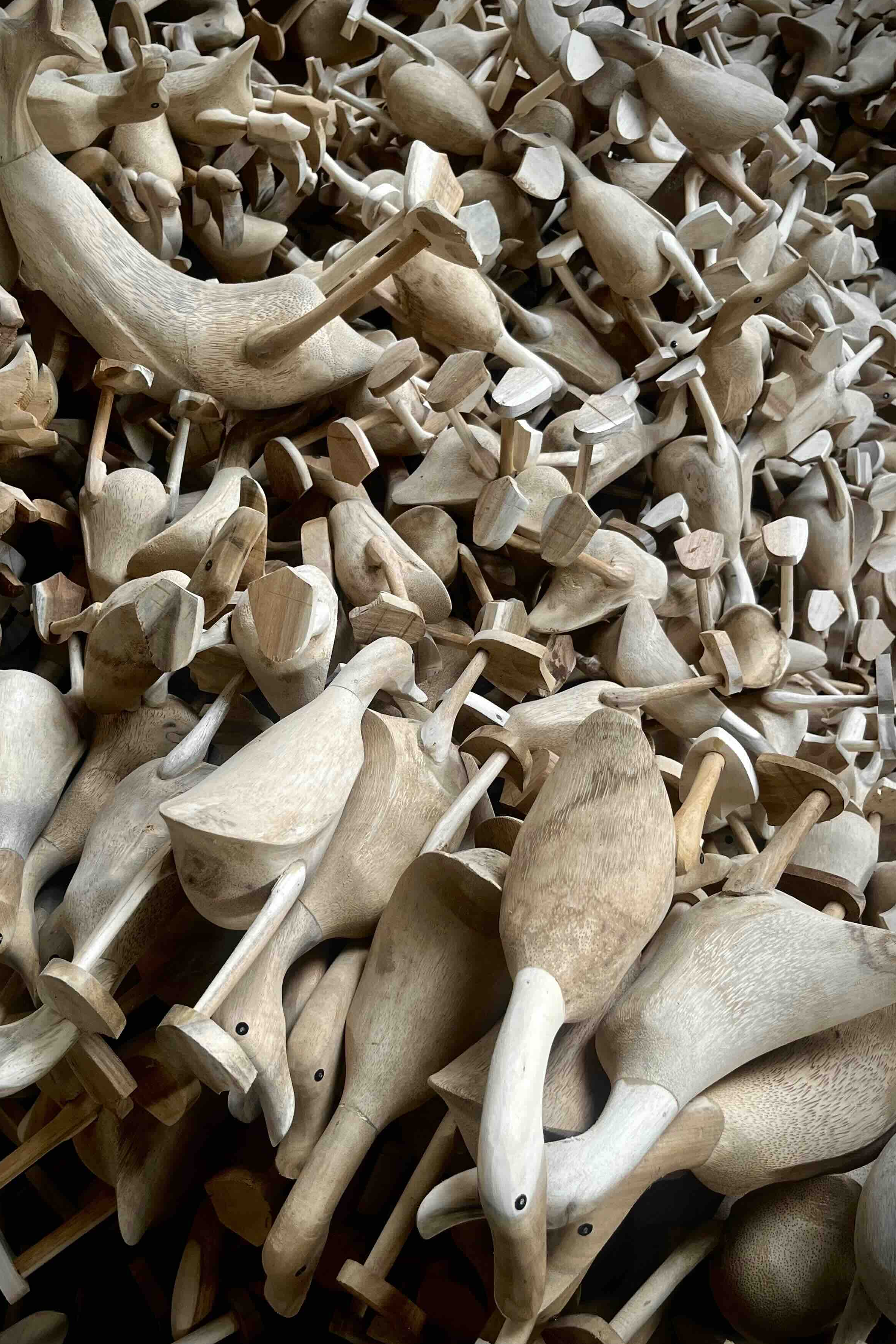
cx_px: 374
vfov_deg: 60.3
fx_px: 1157
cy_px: 658
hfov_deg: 42.2
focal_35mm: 31
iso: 125
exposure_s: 1/118
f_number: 1.6
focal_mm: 5.1
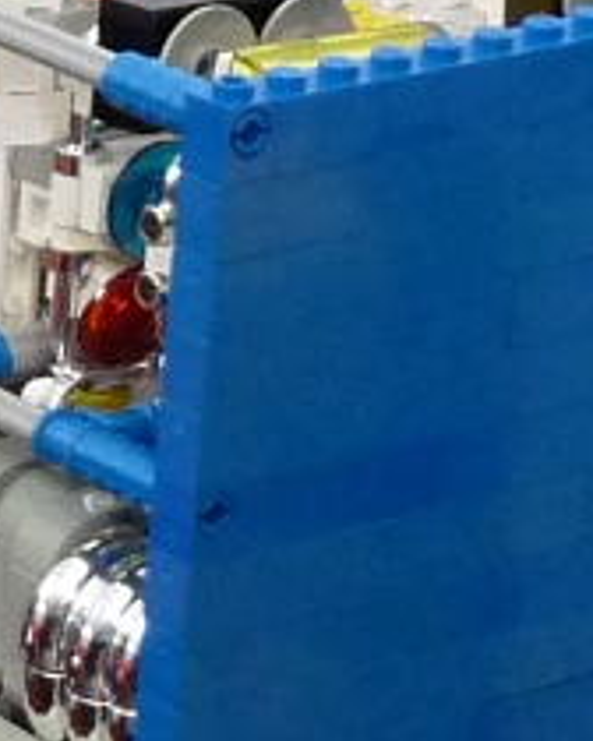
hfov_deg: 5.6
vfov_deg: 7.3
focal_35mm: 263
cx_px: -928
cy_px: 815
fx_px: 5770
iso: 400
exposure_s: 1/50
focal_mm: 5.5
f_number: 3
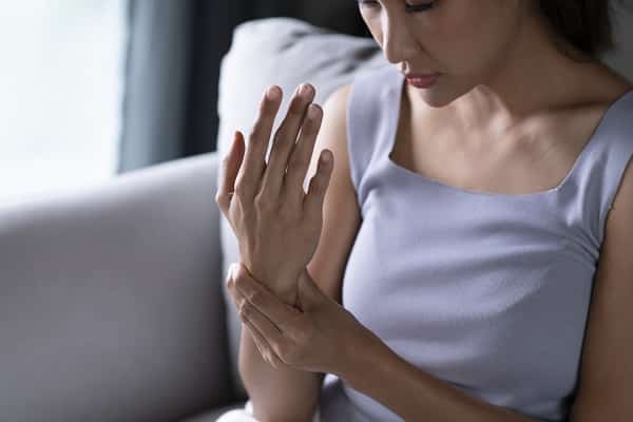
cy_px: 211
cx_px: 316
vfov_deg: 16.1
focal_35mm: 85
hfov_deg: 23.9
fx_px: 1494
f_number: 3.5
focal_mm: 85
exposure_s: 1/100
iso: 320
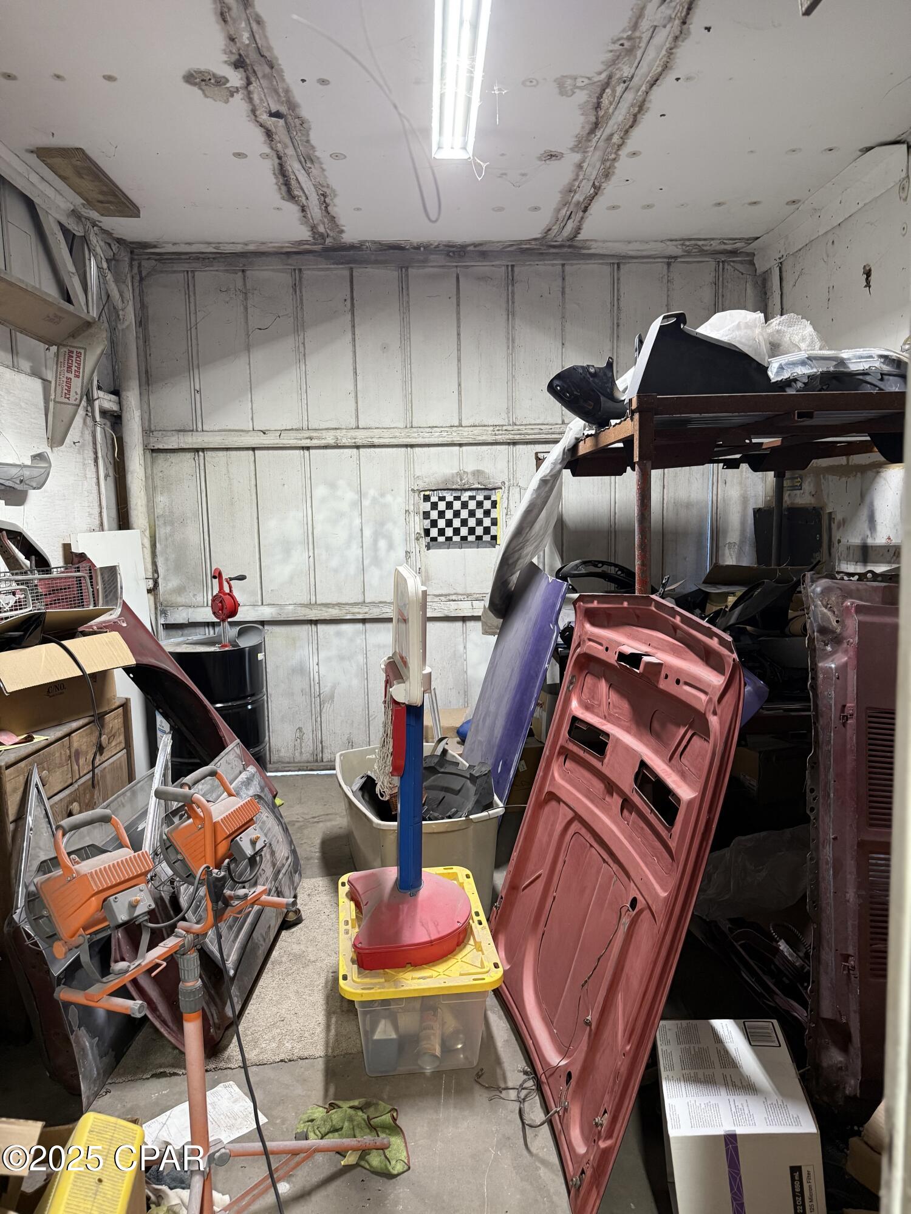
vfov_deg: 71.6
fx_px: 842
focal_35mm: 24
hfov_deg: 56.8
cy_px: 607
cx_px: 456
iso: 320
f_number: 1.78
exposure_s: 1/60
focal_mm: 6.76
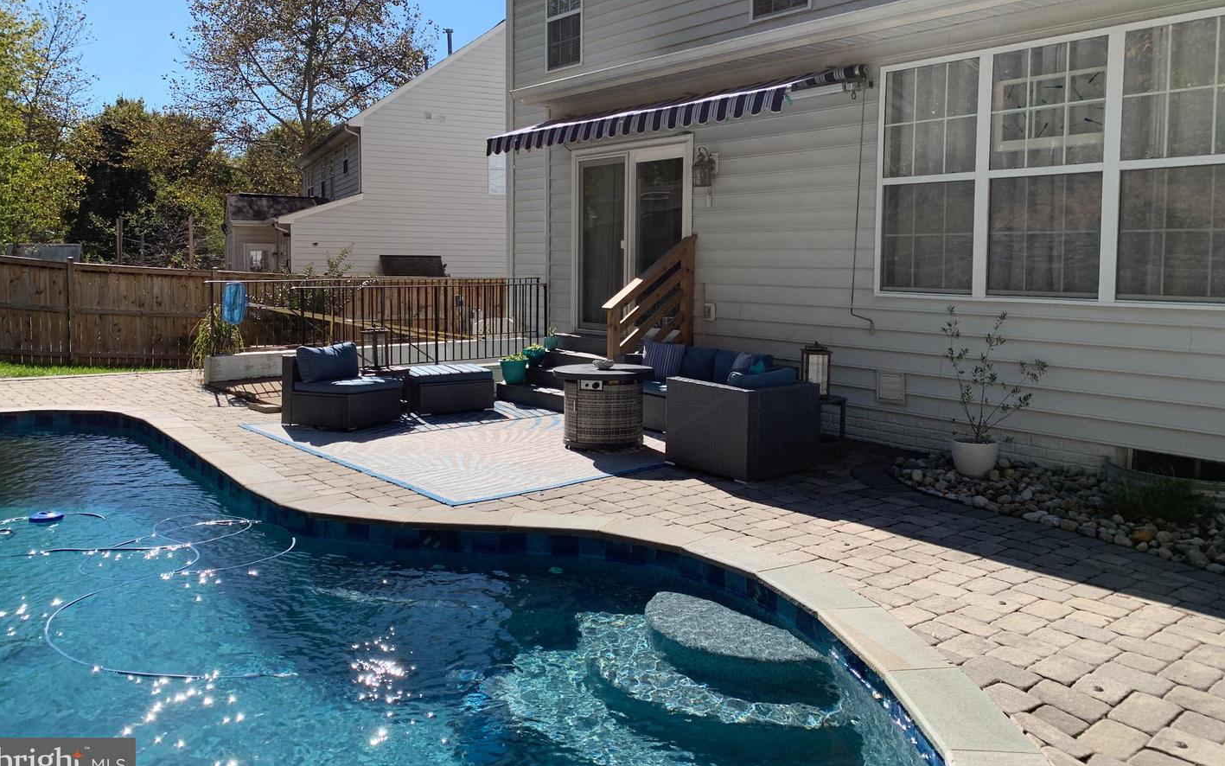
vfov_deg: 44.4
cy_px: 321
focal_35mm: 28
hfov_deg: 66.5
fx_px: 935
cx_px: 606
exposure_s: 1/1748
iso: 25
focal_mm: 4.25
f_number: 1.8
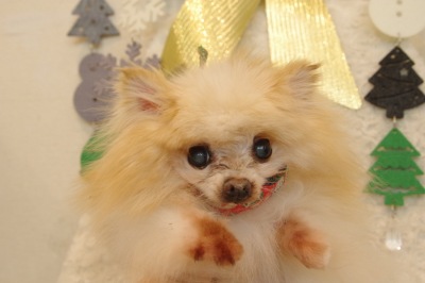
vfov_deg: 27.5
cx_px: 212
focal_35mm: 49
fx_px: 578
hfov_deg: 40.4
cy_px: 142
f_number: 7.1
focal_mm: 33
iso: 3200
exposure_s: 1/50
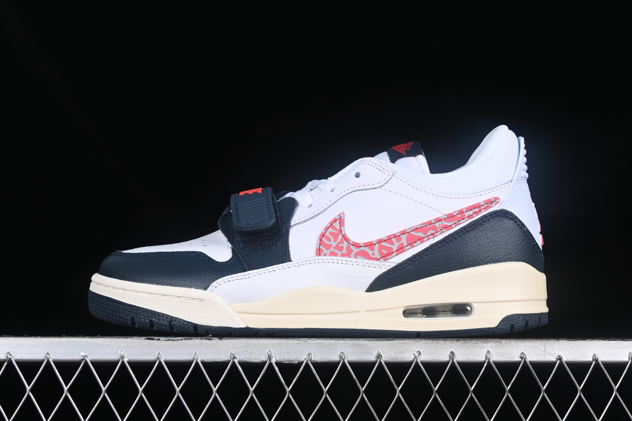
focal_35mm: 75
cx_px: 316
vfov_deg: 18.2
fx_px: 1317
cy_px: 210
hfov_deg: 27.0
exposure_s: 1/80
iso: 160
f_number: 8
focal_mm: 50
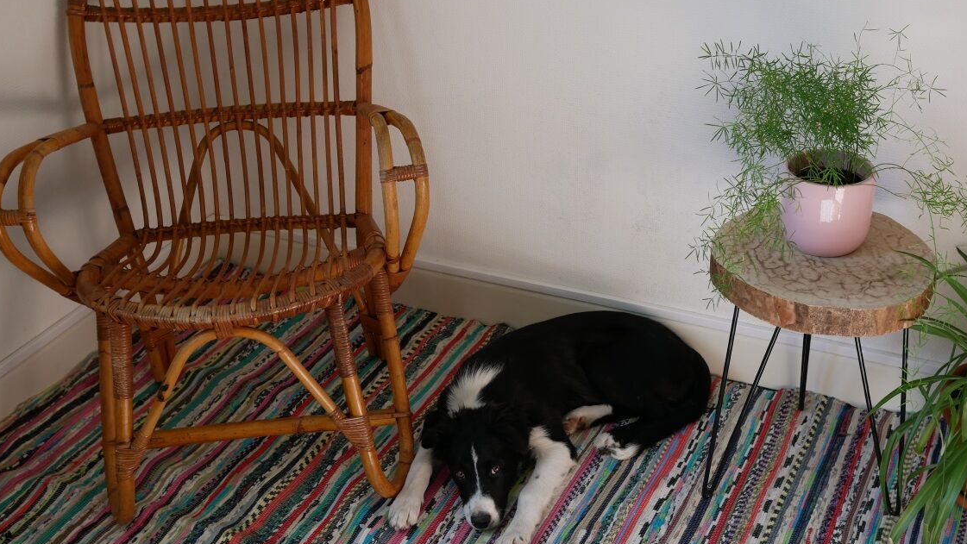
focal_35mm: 50
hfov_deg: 41.3
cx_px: 536
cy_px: 245
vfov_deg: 24.0
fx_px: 1282
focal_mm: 20
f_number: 2.5
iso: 200
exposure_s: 1/250
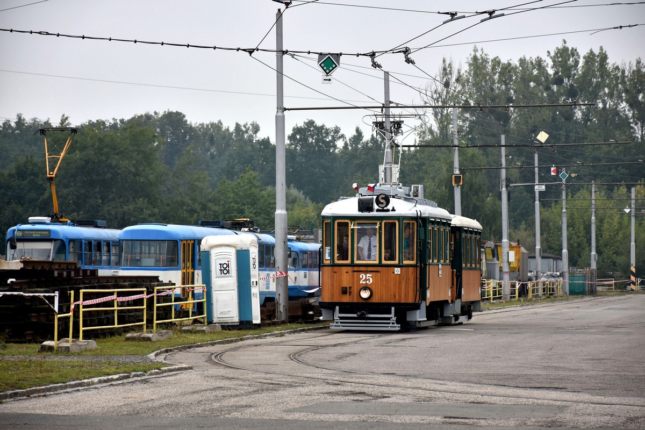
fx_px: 2822
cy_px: 215
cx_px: 322
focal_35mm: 158
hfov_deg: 13.0
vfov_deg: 8.7
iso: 200
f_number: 5.6
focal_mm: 105
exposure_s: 1/800
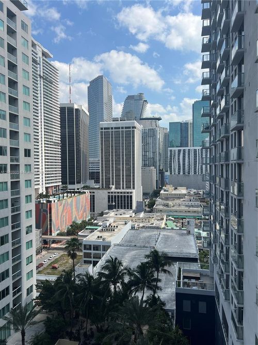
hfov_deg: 53.0
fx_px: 258
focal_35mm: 26
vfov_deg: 67.3
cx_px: 129
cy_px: 172
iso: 50
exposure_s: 1/4274
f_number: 1.5
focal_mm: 5.7
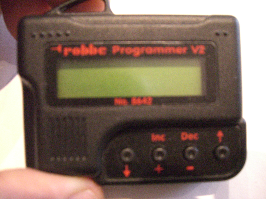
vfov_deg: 37.7
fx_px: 292
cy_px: 100
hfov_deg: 49.0
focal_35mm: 38
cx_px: 133
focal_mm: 6.2
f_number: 2.7
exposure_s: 1/15
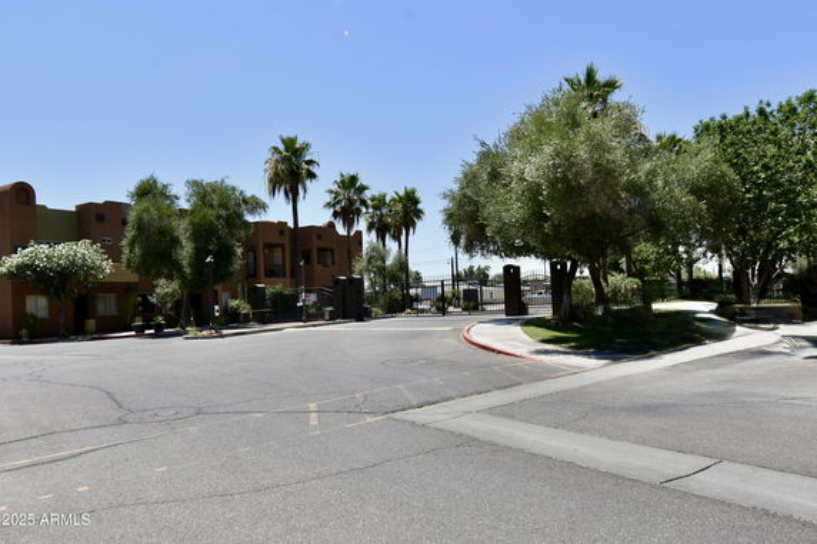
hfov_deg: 77.3
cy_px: 272
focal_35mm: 22
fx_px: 510
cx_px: 408
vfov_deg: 56.1
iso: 180
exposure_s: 1/500
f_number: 8
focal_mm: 15
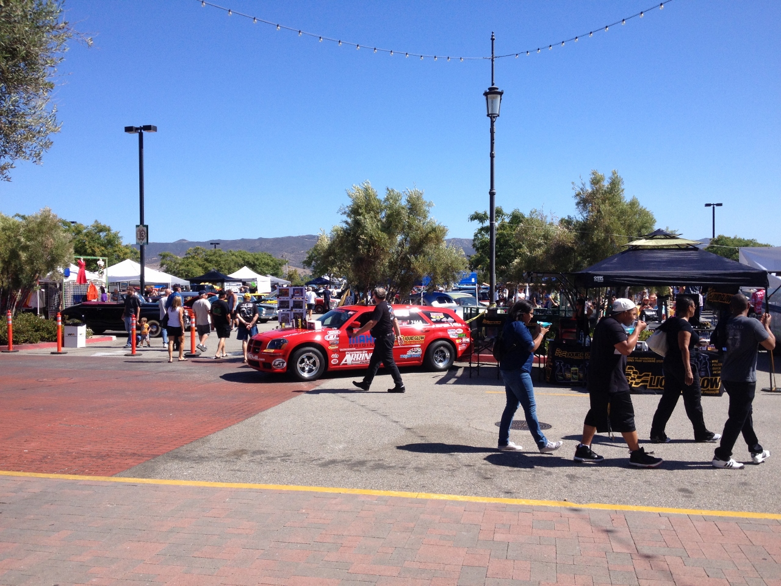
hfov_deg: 52.6
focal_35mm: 35
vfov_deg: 40.7
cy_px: 293
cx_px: 390
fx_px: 790
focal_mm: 4.28
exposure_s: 1/1577
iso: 50
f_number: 2.4
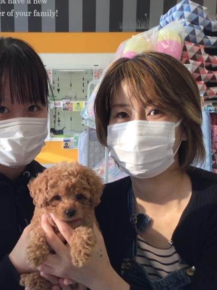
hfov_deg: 31.8
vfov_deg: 41.5
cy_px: 195
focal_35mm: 45
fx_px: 376
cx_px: 66
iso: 32
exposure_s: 1/120
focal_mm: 3.3
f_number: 2.4
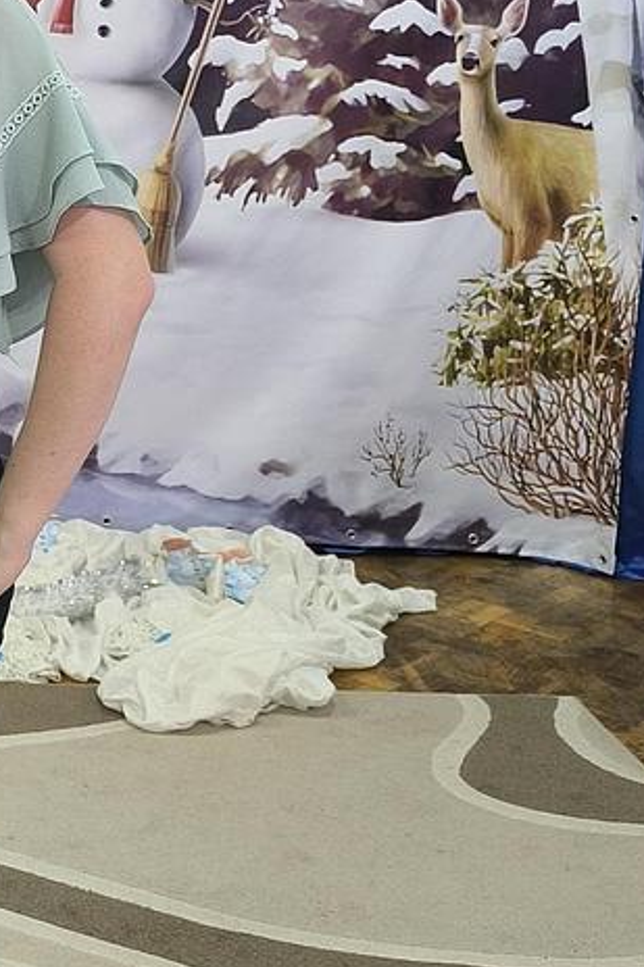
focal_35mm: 66
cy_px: 221
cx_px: -263
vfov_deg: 29.9
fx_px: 1772
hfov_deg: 18.7
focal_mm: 6.14
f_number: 1.65
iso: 400
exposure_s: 1/50
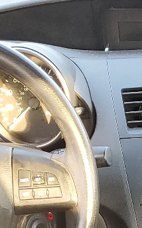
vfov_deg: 14.6
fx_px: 798
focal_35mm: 129
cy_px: 379
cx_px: 182
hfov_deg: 10.0
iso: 56
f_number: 1.5
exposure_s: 1/60.2
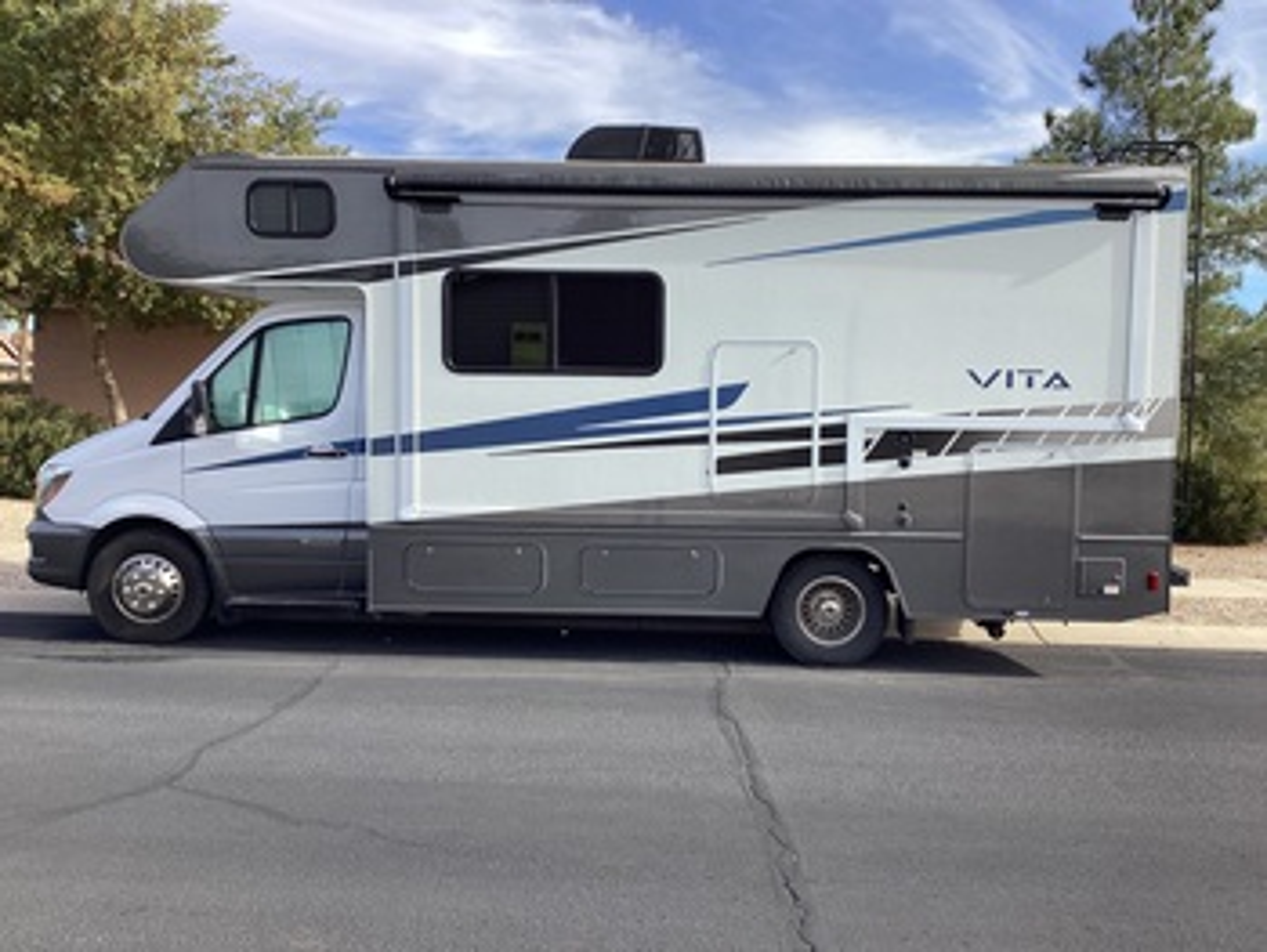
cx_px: 634
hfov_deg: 58.3
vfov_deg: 45.5
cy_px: 476
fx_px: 1135
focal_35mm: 31
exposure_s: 1/734
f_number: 2.4
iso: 25
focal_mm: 3.3
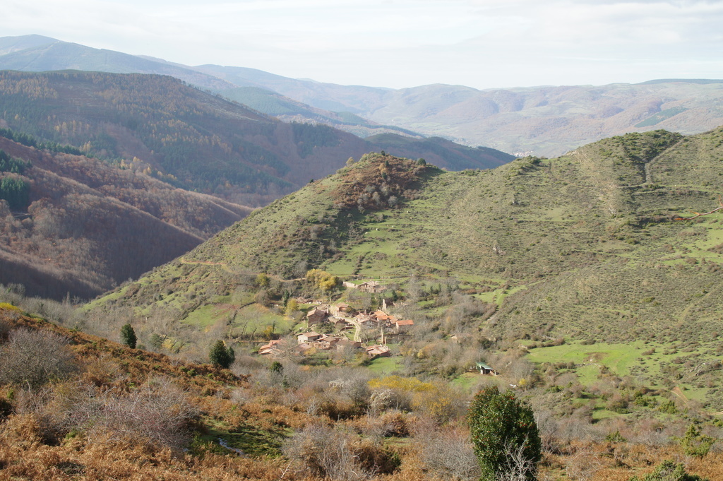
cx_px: 362
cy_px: 240
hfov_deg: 38.9
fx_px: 1023
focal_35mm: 51
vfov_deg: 26.4
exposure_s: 1/80
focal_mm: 34
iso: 200
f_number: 11
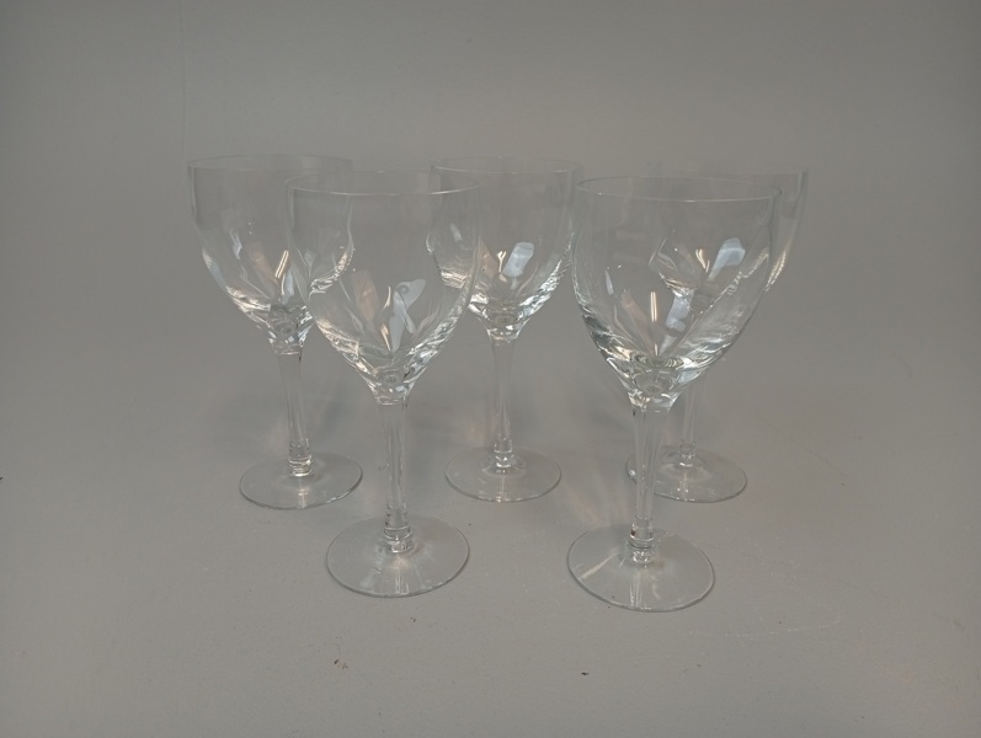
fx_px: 766
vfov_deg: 51.5
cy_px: 369
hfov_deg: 65.3
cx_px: 490
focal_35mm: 27
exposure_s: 1/50
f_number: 1.8
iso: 247
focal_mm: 3.98
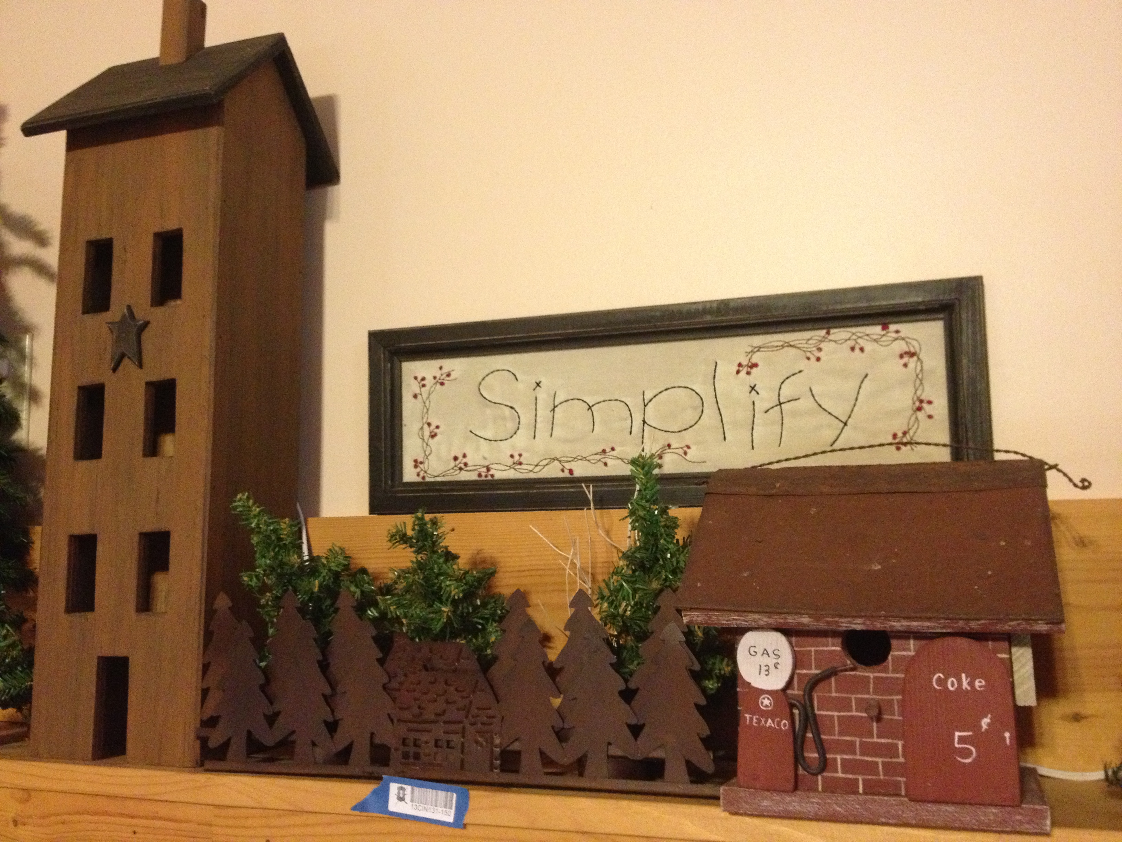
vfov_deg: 40.7
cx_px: 561
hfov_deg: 52.6
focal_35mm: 35
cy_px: 421
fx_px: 1134
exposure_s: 1/15
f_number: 2.4
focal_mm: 4.28
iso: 500
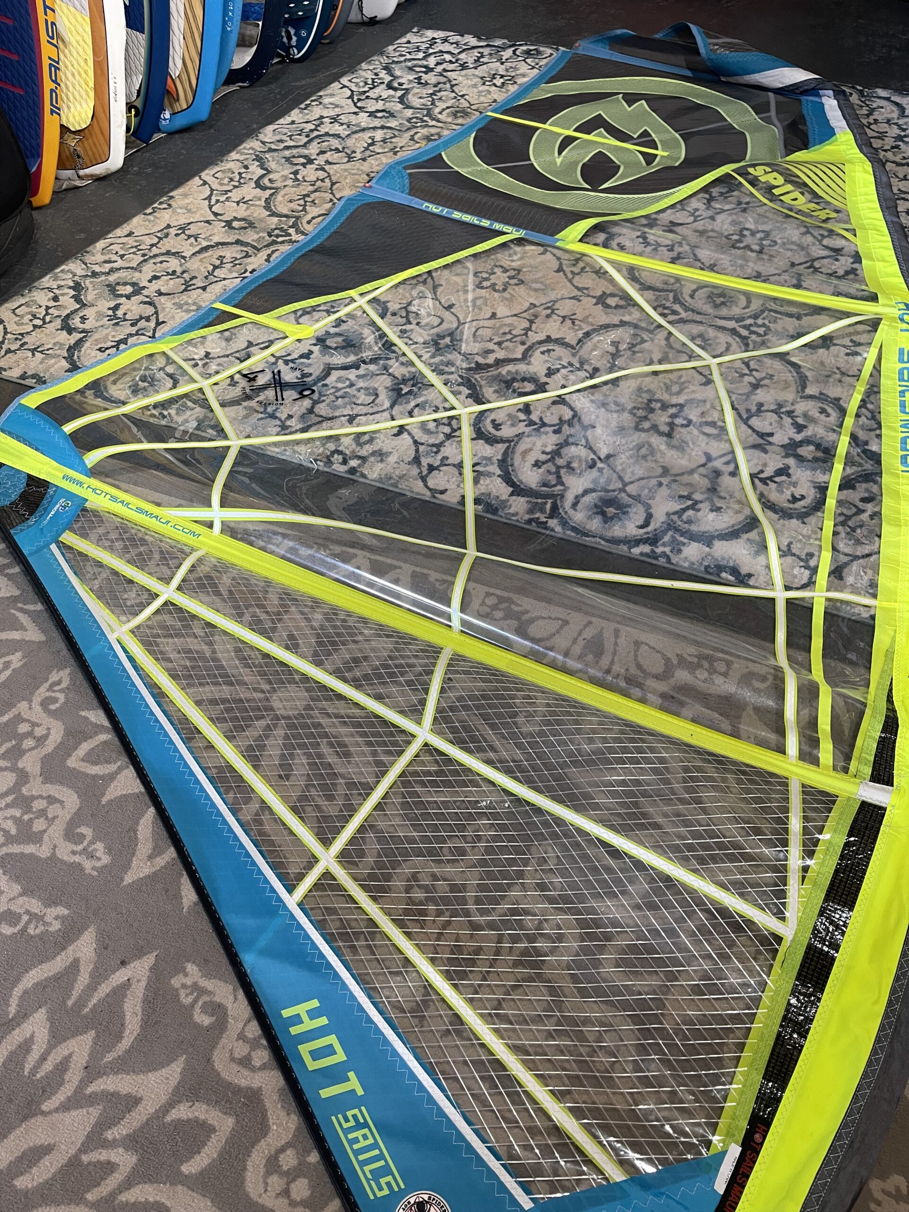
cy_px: 606
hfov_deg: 54.9
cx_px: 454
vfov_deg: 69.4
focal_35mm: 25
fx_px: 875
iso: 160
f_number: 1.6
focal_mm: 5.1
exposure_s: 1/60
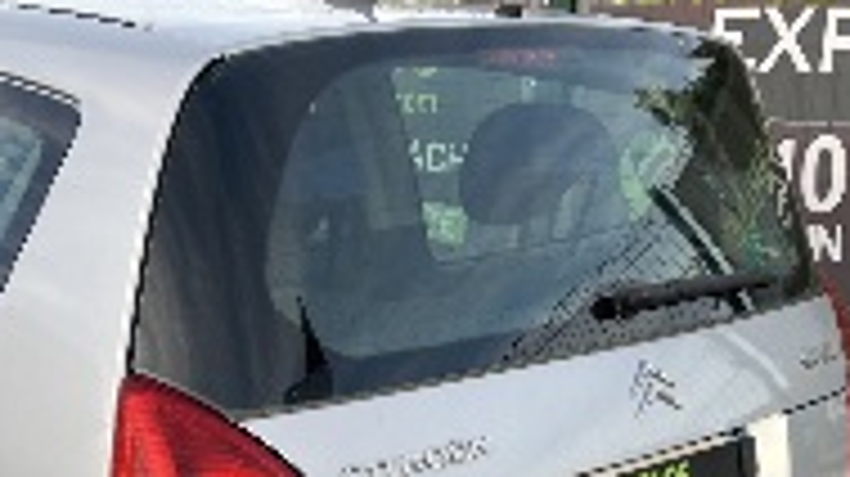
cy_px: 608
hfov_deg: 34.1
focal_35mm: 60
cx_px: 198
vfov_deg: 18.7
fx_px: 1351
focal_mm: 5.1
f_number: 1.6
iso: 32
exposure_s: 1/384
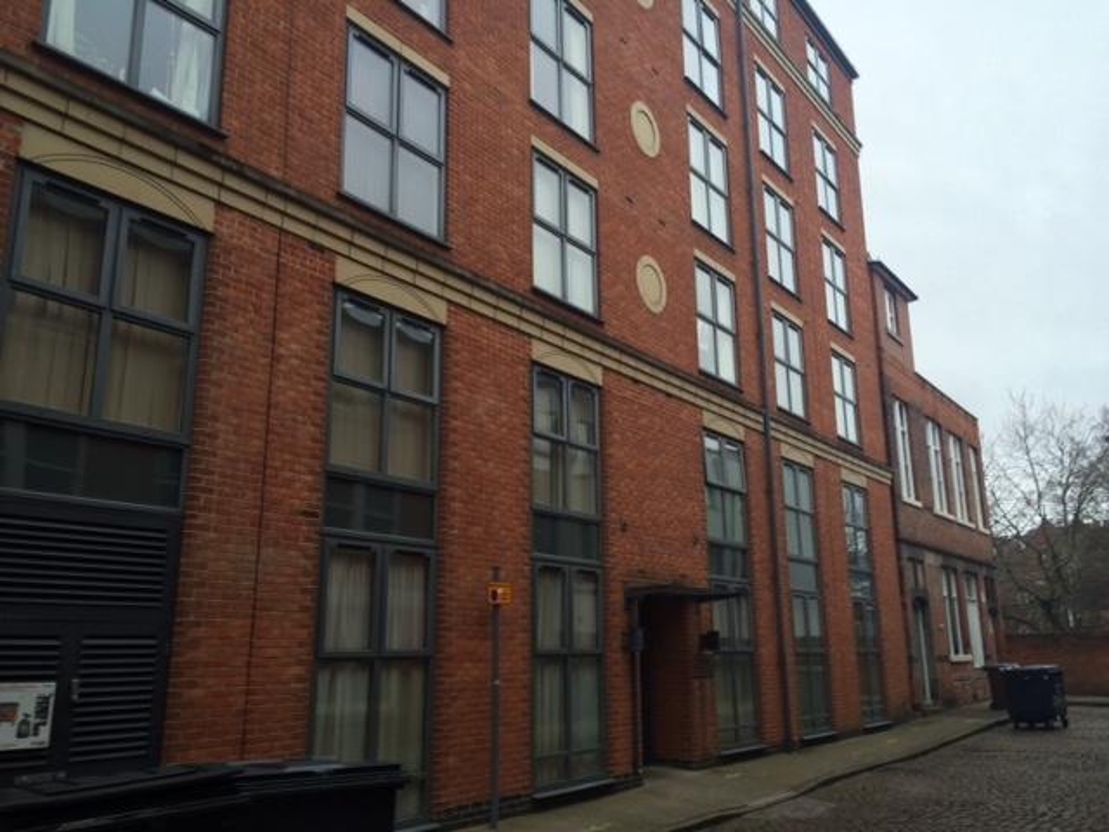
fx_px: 929
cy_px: 416
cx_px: 554
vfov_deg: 48.2
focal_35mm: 29
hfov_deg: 61.7
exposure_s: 1/126
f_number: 2.2
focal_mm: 4.15
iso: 32
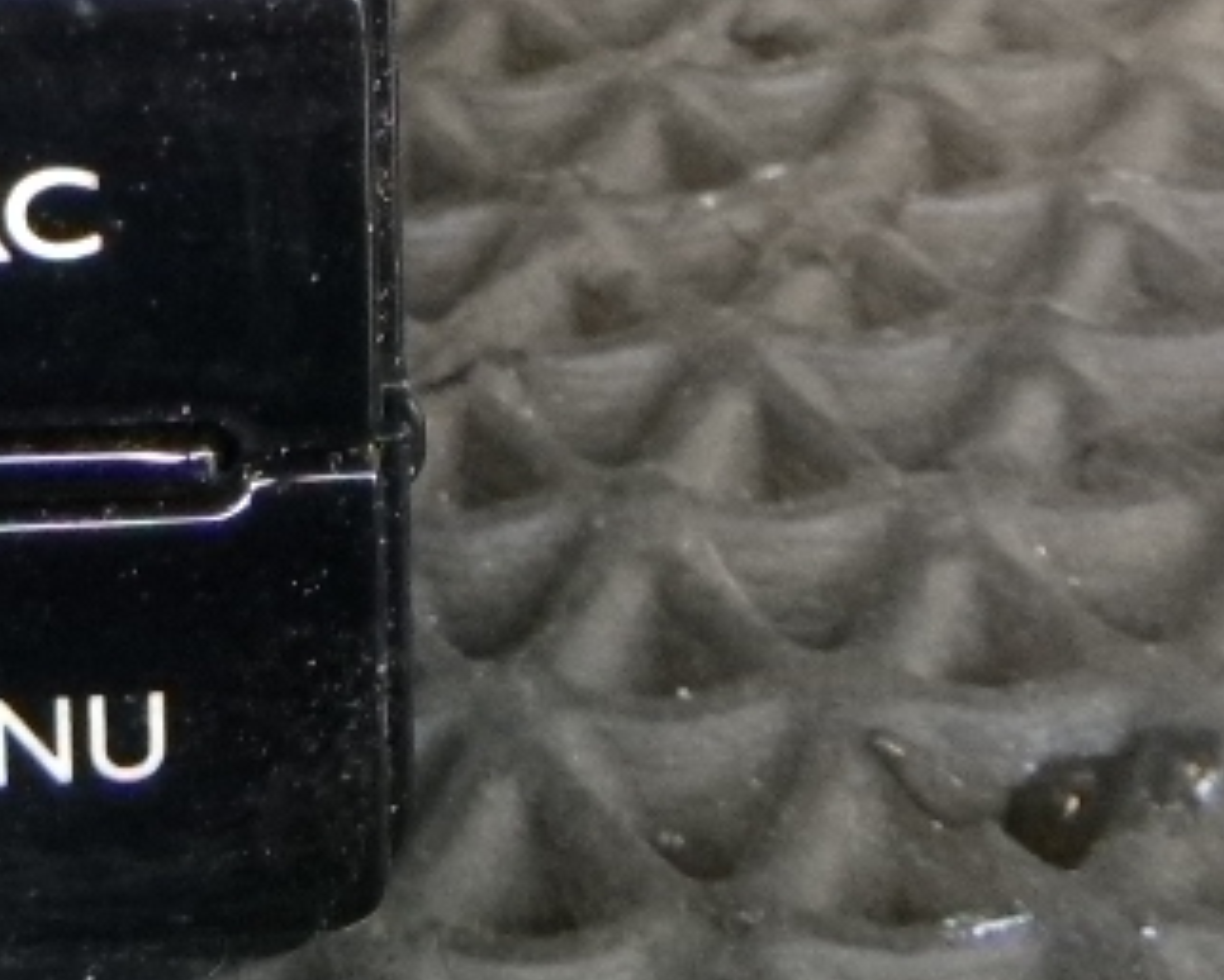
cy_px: -471
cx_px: -72
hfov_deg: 19.1
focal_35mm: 97
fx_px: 3516
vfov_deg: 14.8
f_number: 3.9
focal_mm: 4.5
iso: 400
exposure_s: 1/15
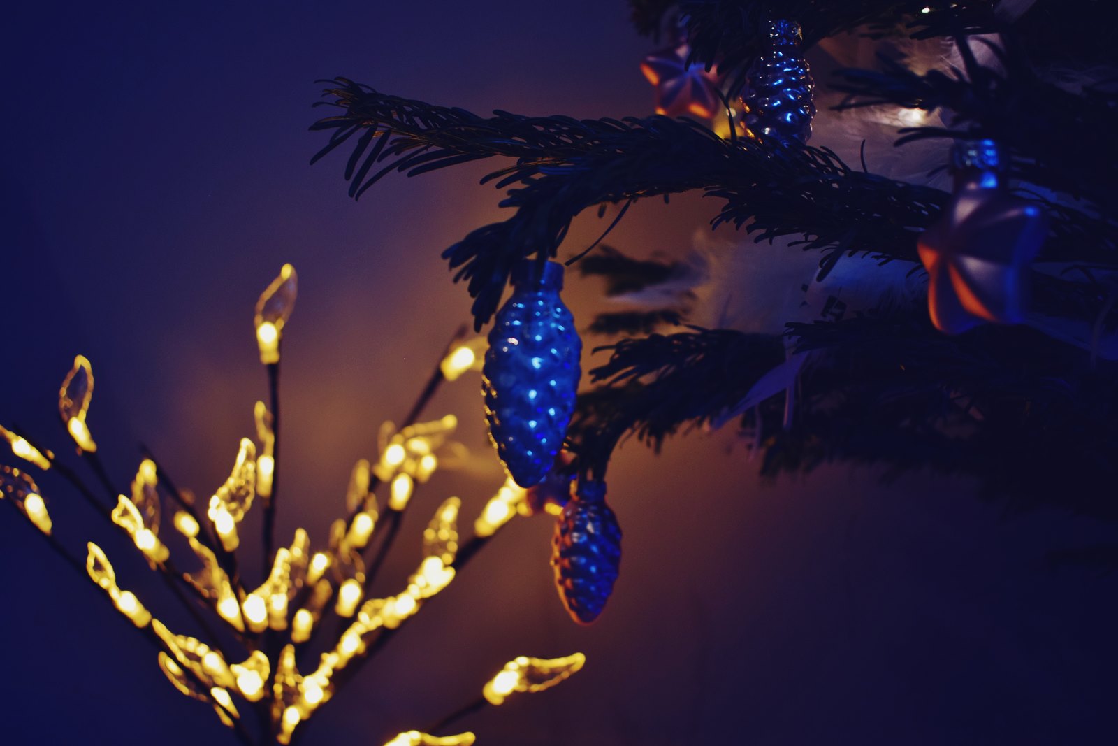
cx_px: 559
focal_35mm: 38
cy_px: 373
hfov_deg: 51.3
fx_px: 1165
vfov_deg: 35.5
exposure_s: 1/60
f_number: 4
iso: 500
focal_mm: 25
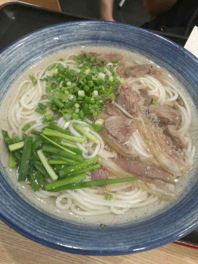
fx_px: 206
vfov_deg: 65.3
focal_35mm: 27
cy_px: 132
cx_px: 99
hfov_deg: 51.4
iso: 400
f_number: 2
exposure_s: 1/25
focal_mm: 4.04
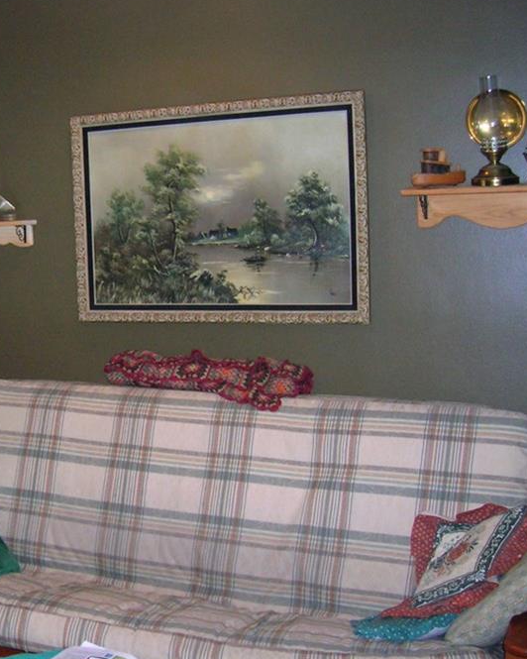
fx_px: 994
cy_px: 332
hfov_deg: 29.0
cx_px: 96
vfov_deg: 36.7
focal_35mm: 51
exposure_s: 1/60.1
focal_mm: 5.7
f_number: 2.9
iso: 200
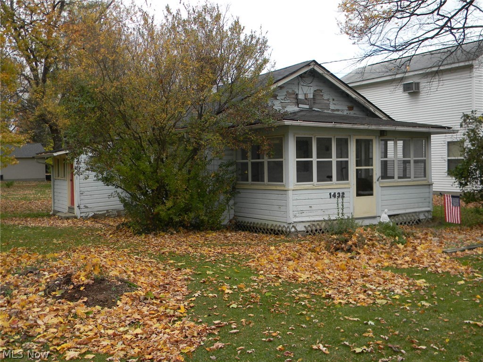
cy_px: 181
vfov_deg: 39.7
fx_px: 502
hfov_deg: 51.4
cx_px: 242
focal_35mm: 36
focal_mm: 6.4
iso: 80
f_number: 3.7
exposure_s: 1/260
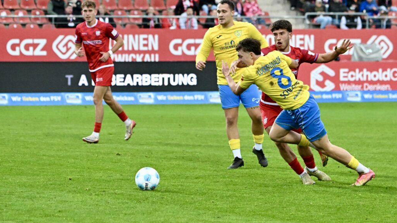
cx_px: 198
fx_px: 1937
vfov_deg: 6.6
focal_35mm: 184
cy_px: 101
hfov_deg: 11.7
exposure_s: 1/1600
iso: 8000
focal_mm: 175
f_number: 5
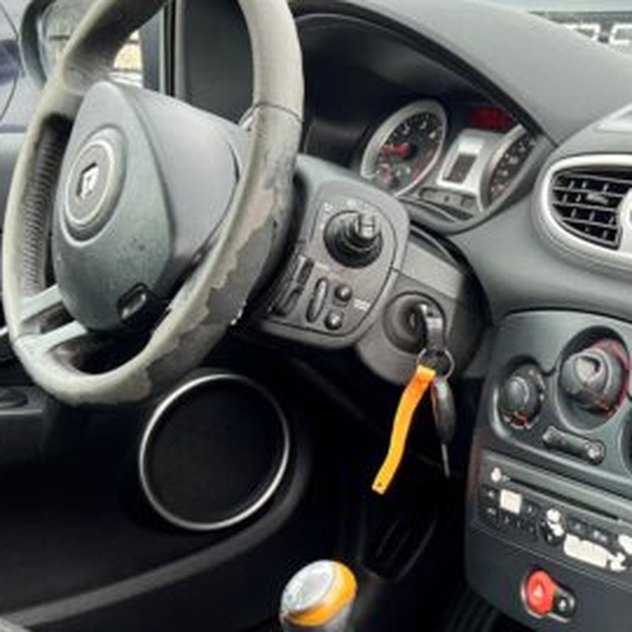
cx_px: 754
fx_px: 1405
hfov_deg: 23.3
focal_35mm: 68
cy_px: 585
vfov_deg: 24.5
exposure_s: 1/121
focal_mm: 5.7
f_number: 1.5
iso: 50
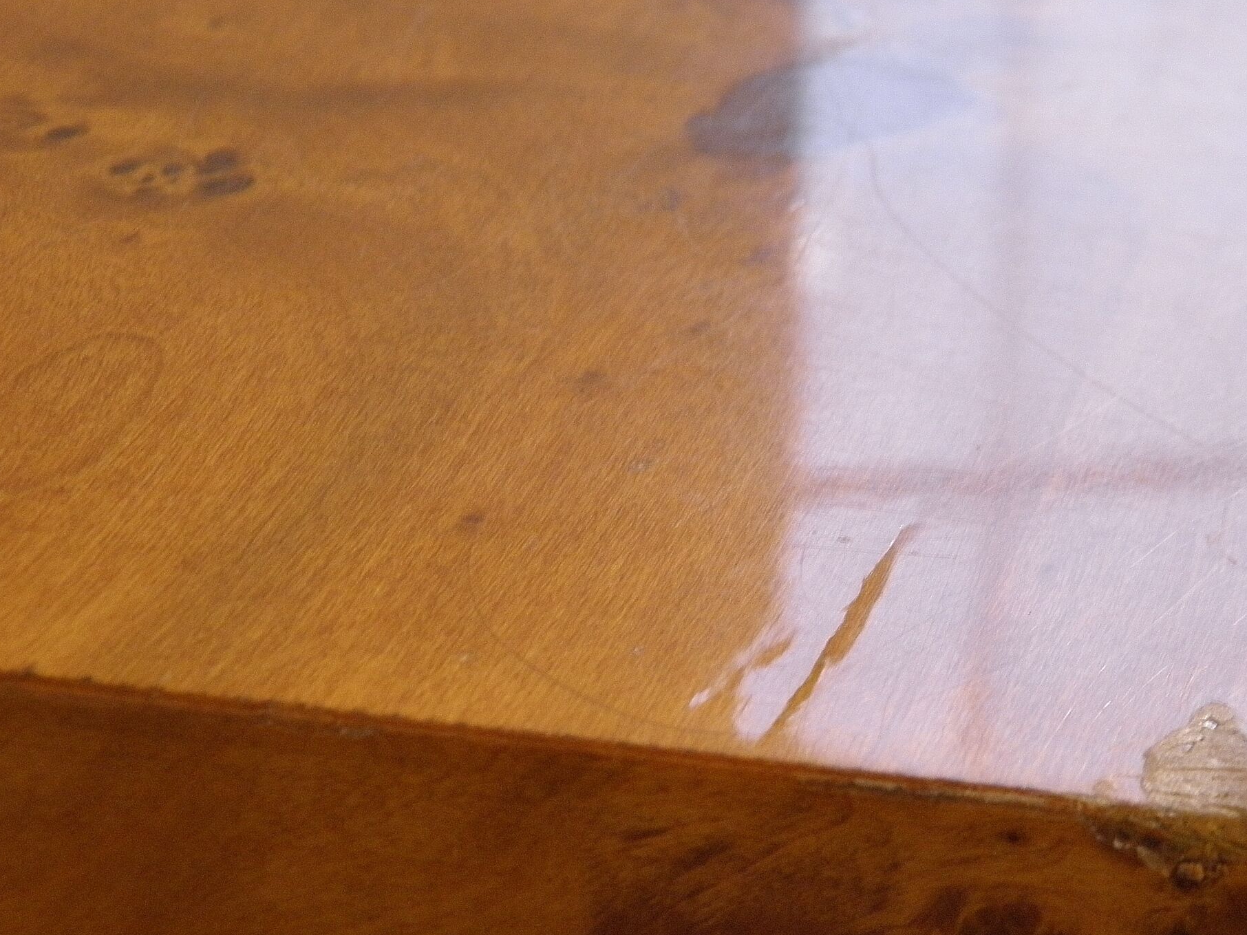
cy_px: 630
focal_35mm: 113
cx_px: 875
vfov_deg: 13.1
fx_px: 4071
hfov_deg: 17.4
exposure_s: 1/8
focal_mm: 14.3
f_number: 4.4
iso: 200
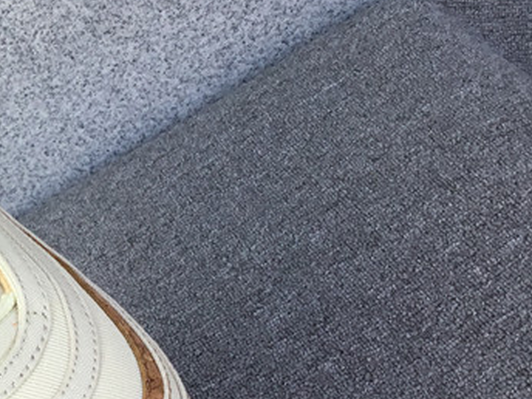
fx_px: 1245
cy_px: 251
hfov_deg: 21.8
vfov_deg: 18.2
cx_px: -159
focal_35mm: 81
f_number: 2.4
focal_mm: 3.3
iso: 25
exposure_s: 1/293
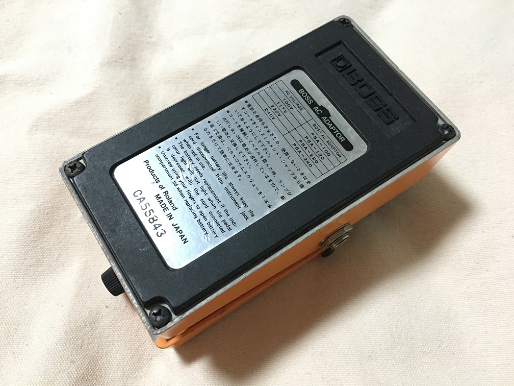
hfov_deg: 61.7
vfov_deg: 48.2
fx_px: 431
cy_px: 193
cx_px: 257
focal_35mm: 29
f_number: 2.2
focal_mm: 4.15
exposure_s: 1/20
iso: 200
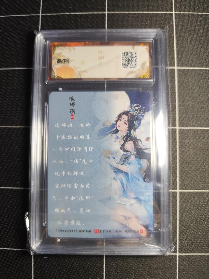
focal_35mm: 23
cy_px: 140
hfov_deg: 58.9
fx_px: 185
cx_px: 104
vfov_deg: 73.9
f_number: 1.65
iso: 400
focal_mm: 6.14
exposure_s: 1/100
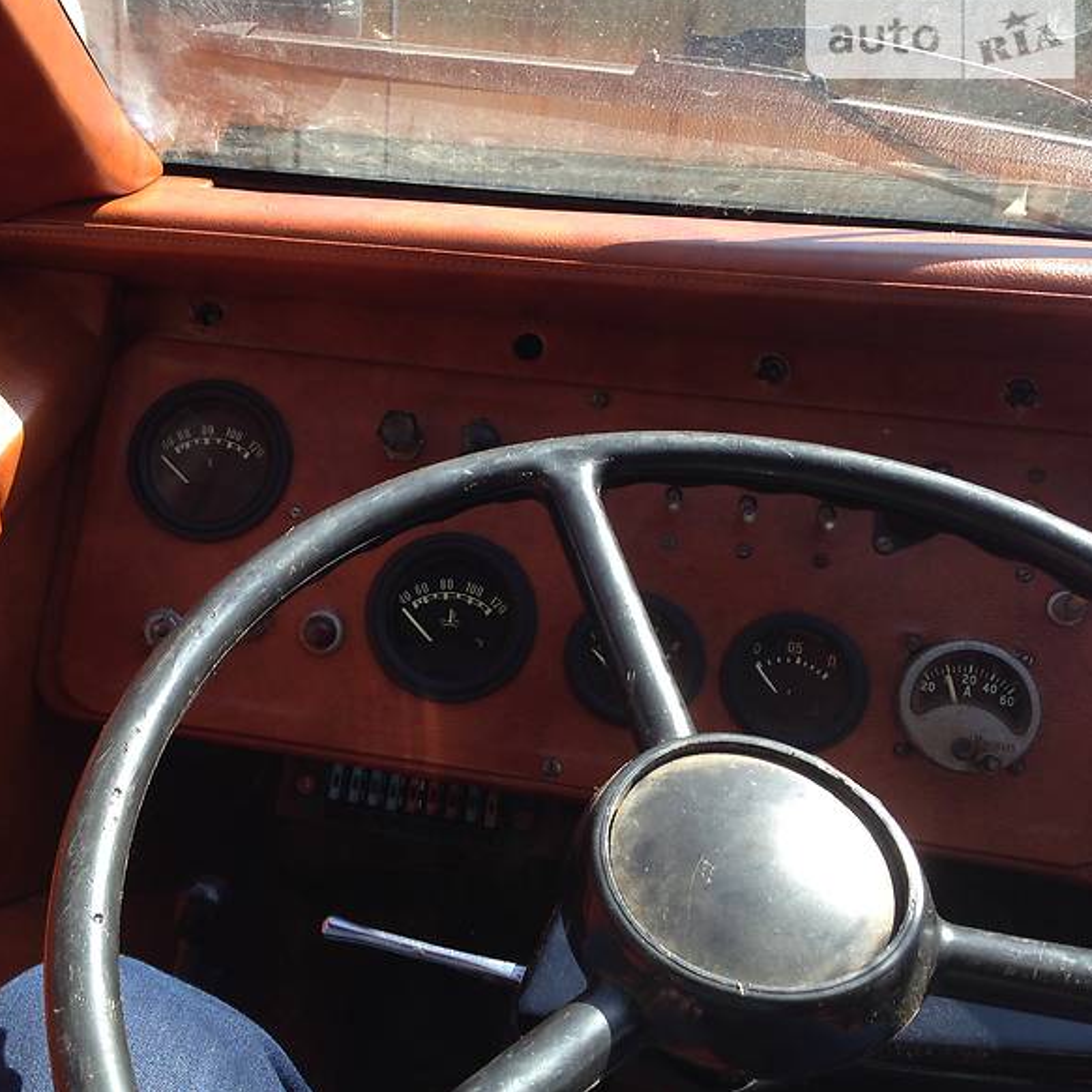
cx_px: 354
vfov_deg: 41.9
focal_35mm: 40
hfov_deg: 41.3
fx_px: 1428
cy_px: 538
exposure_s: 1/317
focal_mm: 4.1
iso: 50
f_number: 2.4
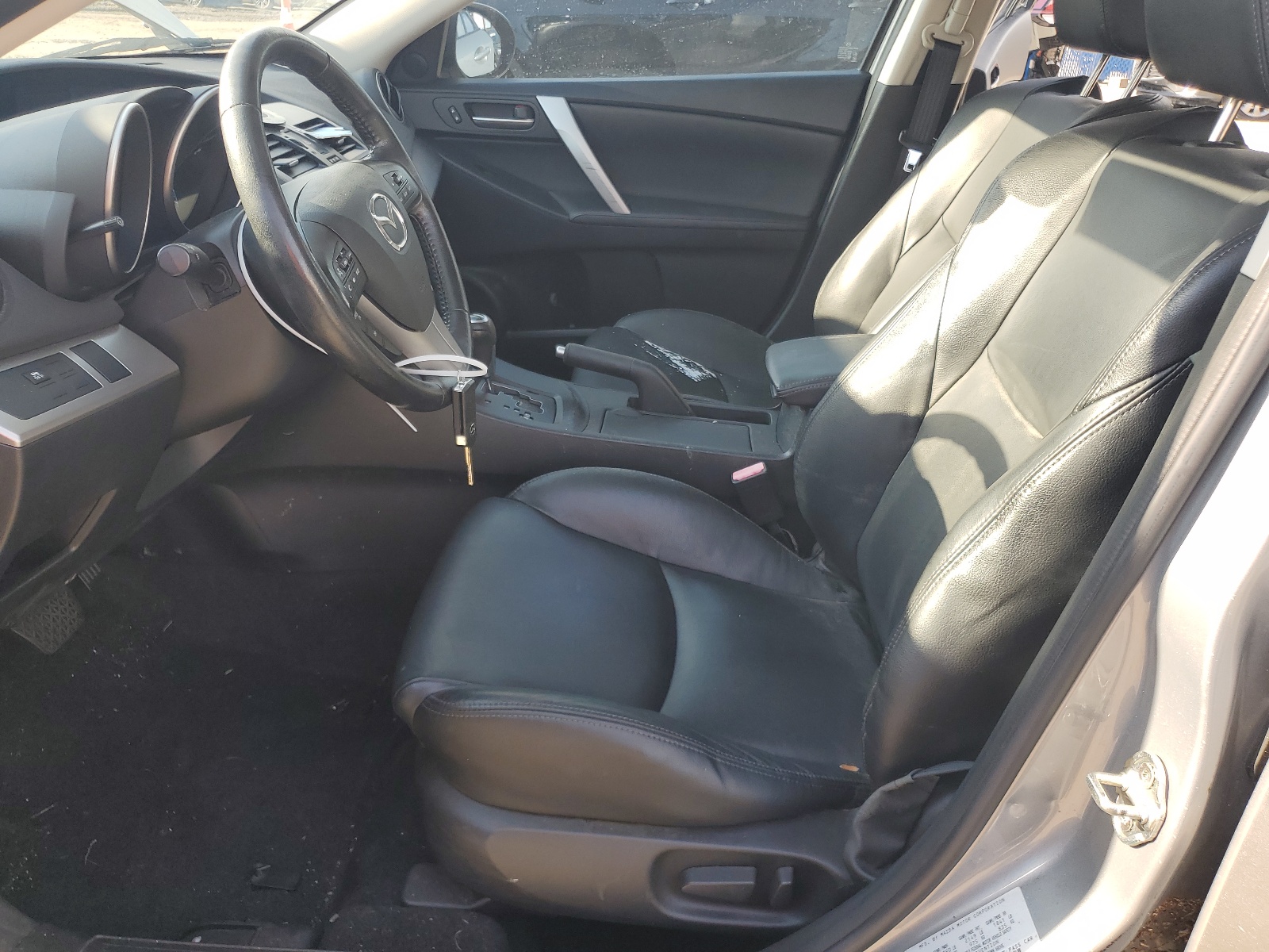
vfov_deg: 53.1
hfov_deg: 67.3
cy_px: 476
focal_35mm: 26
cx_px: 634
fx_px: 953
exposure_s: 1/323
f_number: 1.5
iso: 50
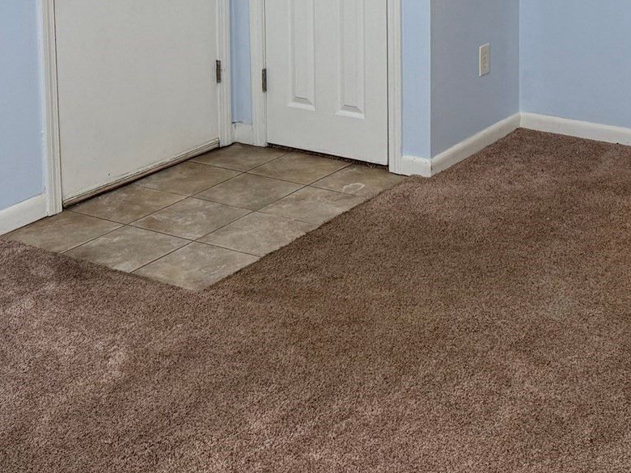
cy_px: -75
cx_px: 468
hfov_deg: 30.2
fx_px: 1148
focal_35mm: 63
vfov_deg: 21.8
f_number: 1.78
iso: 160
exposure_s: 1/225
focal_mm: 6.76
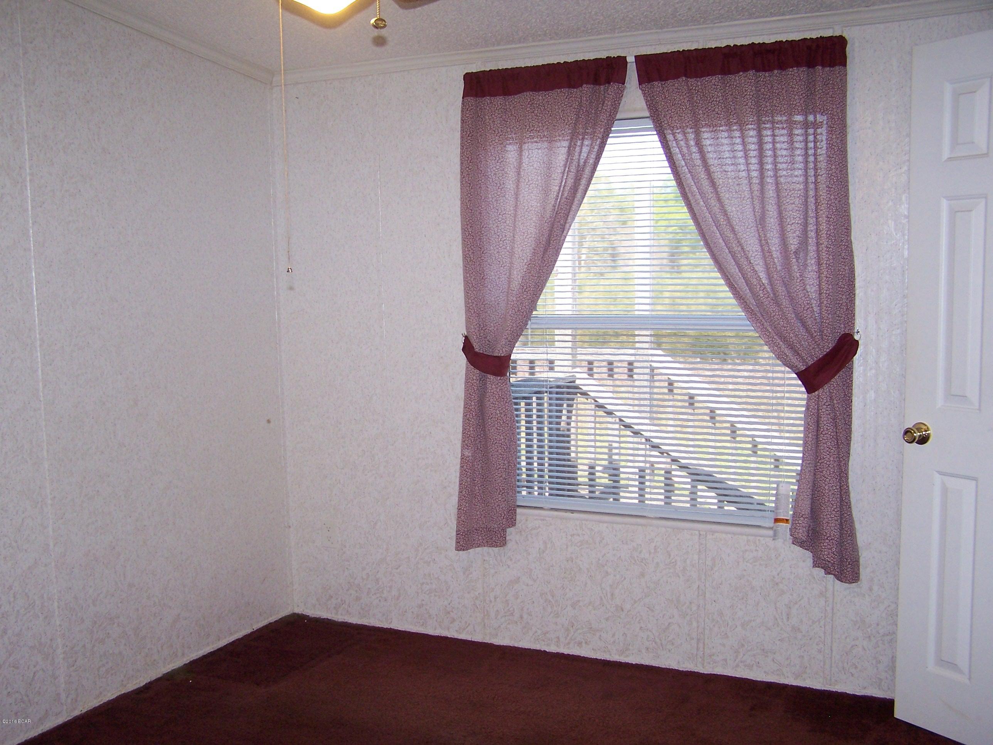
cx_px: 496
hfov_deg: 49.0
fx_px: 1090
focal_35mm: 38
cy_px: 372
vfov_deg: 37.7
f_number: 2.8
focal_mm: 6.3
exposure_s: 1/60
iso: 140
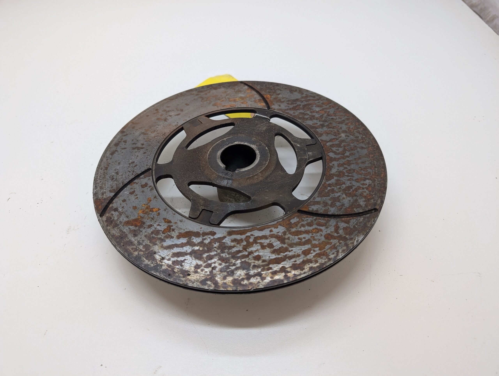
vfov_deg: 56.9
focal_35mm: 24
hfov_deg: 71.5
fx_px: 346
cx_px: 250
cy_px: 188
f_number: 1.68
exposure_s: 1/73.4
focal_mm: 6.9
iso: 105
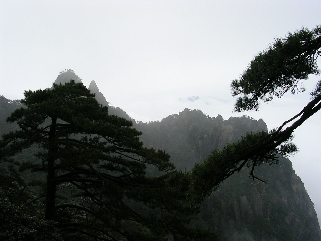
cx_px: 160
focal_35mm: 38
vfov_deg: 37.7
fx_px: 352
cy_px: 120
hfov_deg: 49.0
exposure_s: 1/310
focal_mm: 5.8
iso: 50
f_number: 5.6
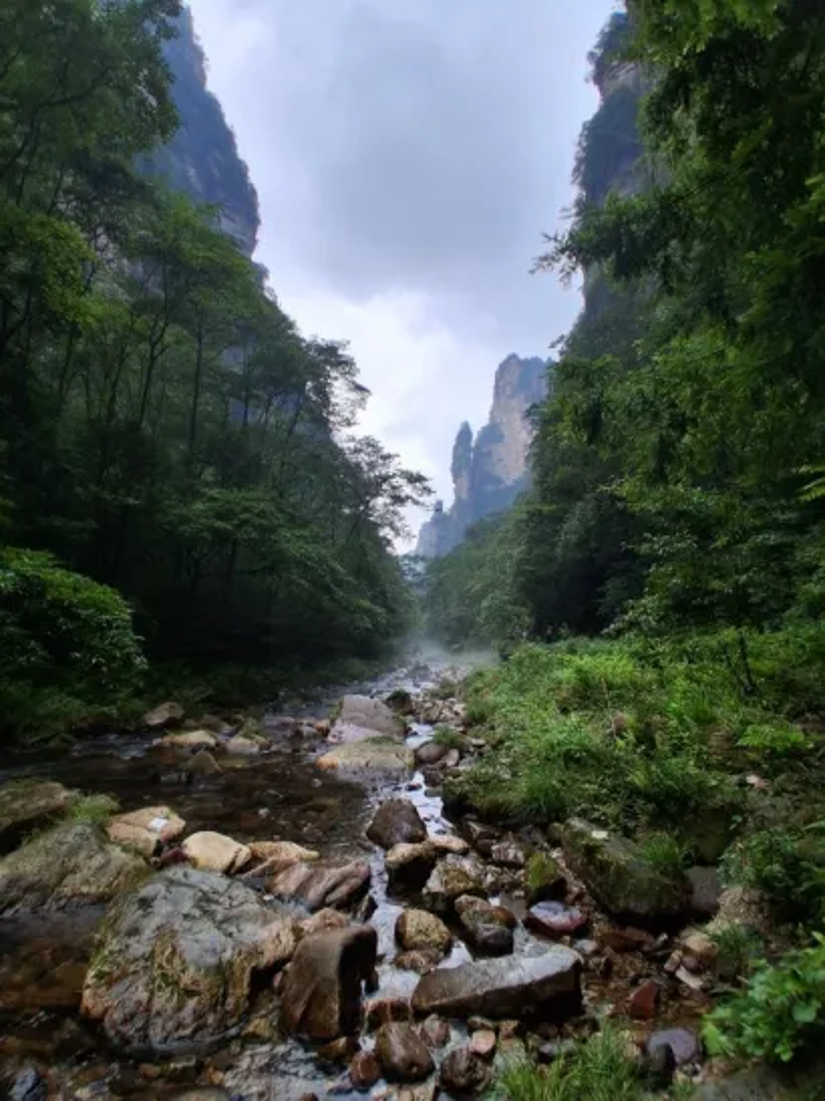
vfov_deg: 91.0
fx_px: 540
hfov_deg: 74.7
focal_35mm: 17
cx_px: 412
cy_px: 550
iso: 50
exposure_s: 1/382
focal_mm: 1.4
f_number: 2.2
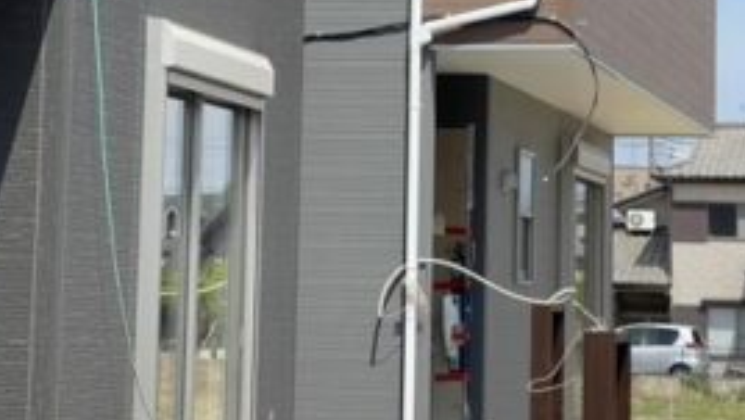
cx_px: 345
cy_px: 35
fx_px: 2569
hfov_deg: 16.5
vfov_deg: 9.3
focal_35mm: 130
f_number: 2.2
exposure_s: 1/1074
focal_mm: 7.5
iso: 20
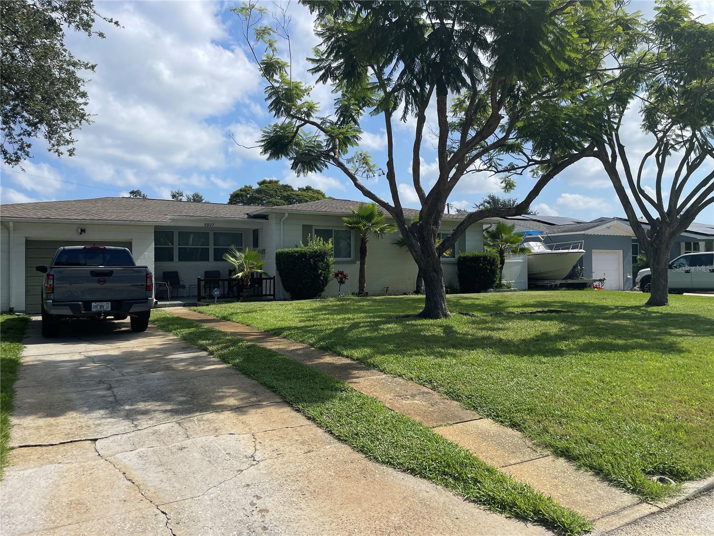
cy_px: 268
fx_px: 536
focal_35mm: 26
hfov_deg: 67.3
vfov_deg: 53.1
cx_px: 357
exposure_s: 1/6135
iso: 50
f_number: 1.6
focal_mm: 4.2
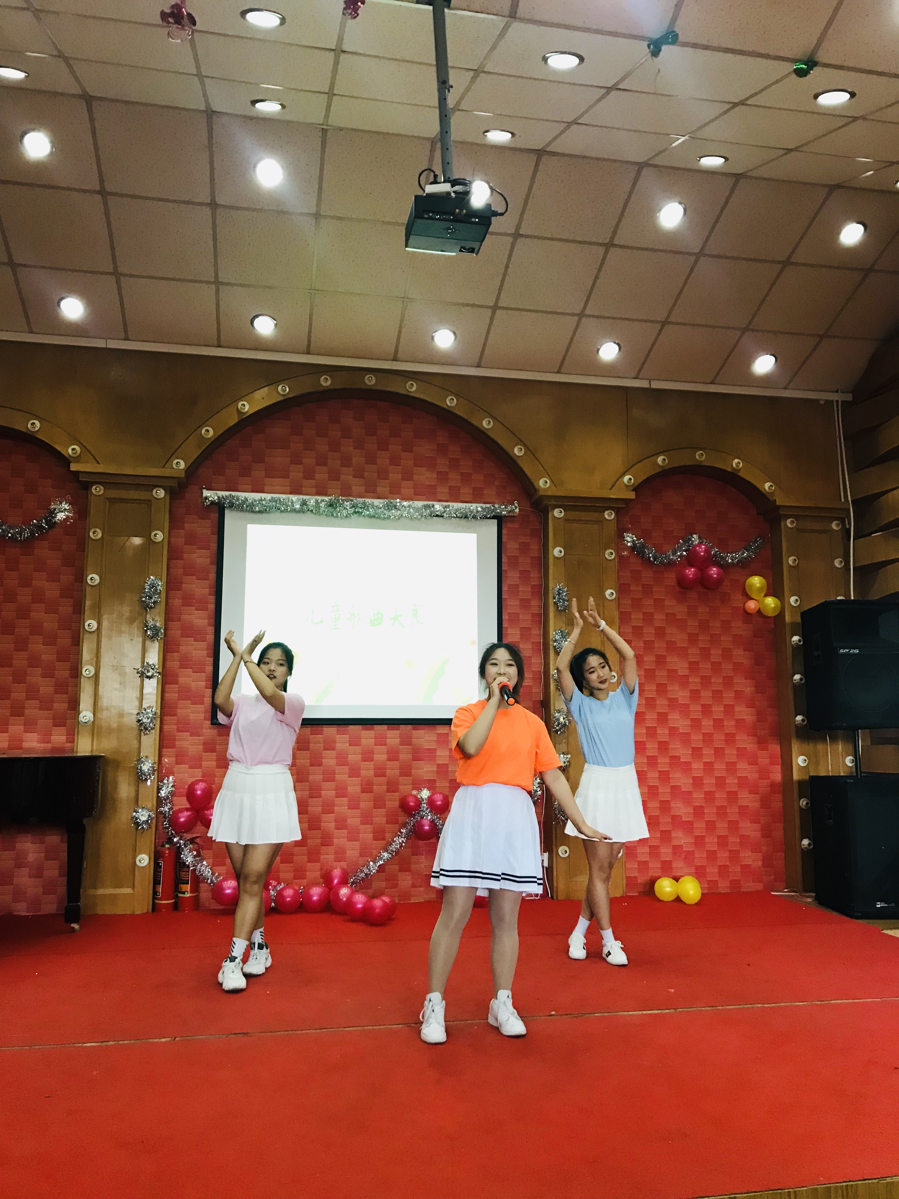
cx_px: 450
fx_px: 970
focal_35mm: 28
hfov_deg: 49.7
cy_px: 600
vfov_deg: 63.4
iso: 80
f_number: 1.8
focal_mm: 3.99
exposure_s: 1/17
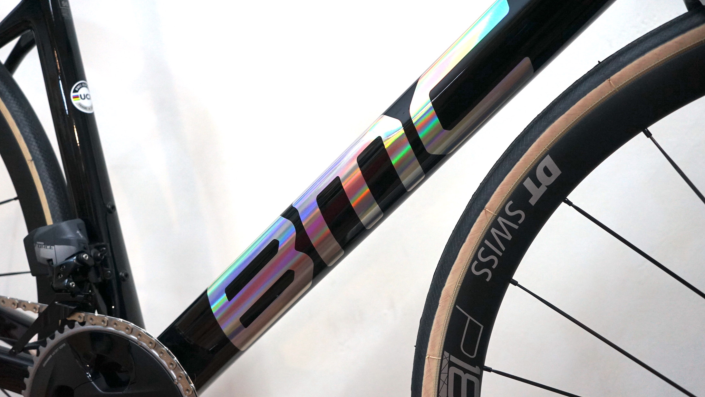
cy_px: 186
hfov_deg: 50.5
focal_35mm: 40
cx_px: 352
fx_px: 748
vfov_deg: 29.7
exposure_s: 1/160
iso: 1600
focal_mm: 38
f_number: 4
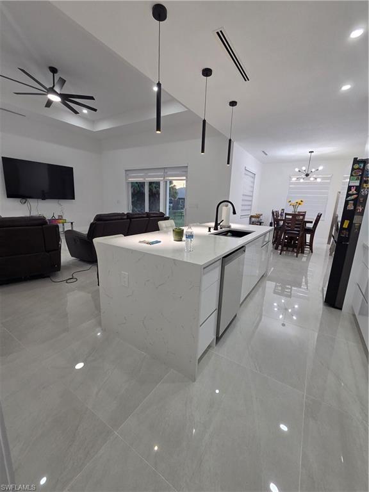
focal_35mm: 13
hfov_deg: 89.9
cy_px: 246
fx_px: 185
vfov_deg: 106.2
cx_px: 184
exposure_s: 1/120
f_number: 2.2
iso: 160
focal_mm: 2.2
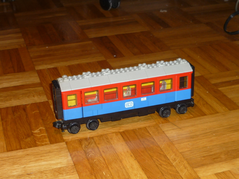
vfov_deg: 22.3
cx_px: 120
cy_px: 90
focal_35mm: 66
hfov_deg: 29.4
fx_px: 456
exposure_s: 1/30
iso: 100
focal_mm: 6.8
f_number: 3
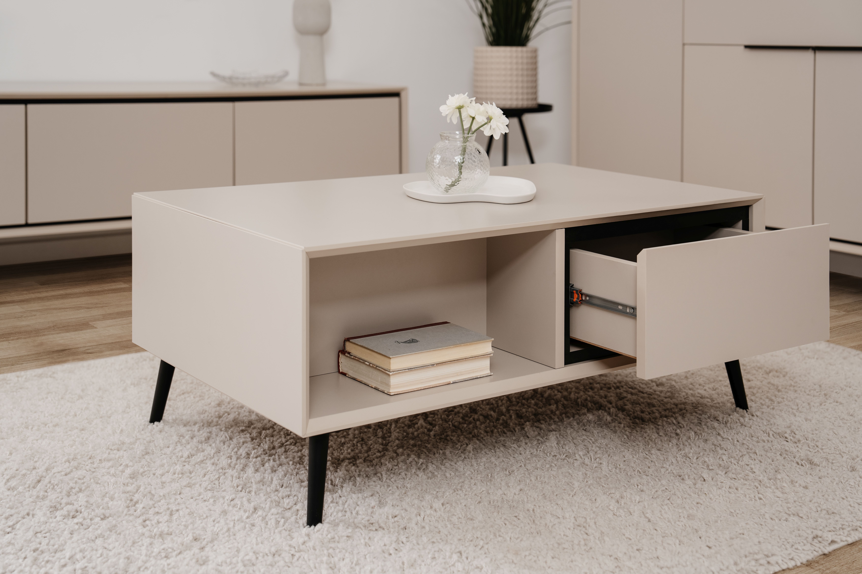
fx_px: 1197
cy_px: 287
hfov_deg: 39.6
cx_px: 431
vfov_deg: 27.0
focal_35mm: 50
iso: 100
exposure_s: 1/8
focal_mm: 50
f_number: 4
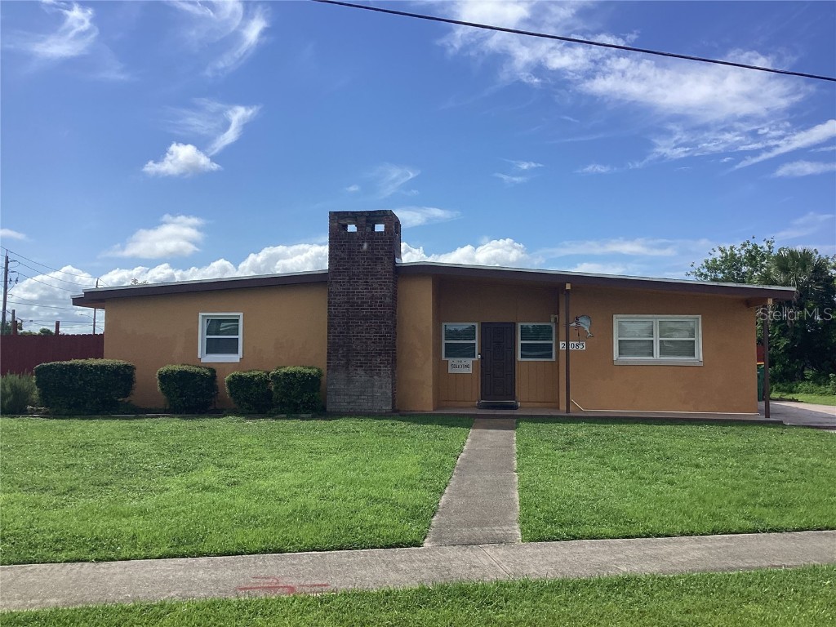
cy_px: 314
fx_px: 749
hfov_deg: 58.4
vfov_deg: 45.4
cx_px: 418
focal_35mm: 31
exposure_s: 1/1852
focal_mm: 3.3
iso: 25
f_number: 2.4
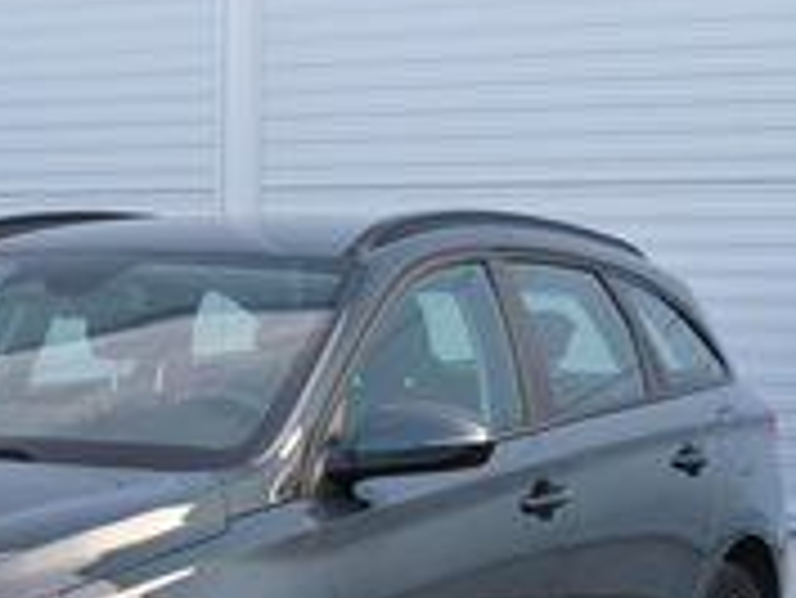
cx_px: 9
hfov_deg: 18.4
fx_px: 2393
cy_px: 611
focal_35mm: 104
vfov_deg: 14.0
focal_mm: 6.57
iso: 50
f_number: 1.6
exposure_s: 1/219
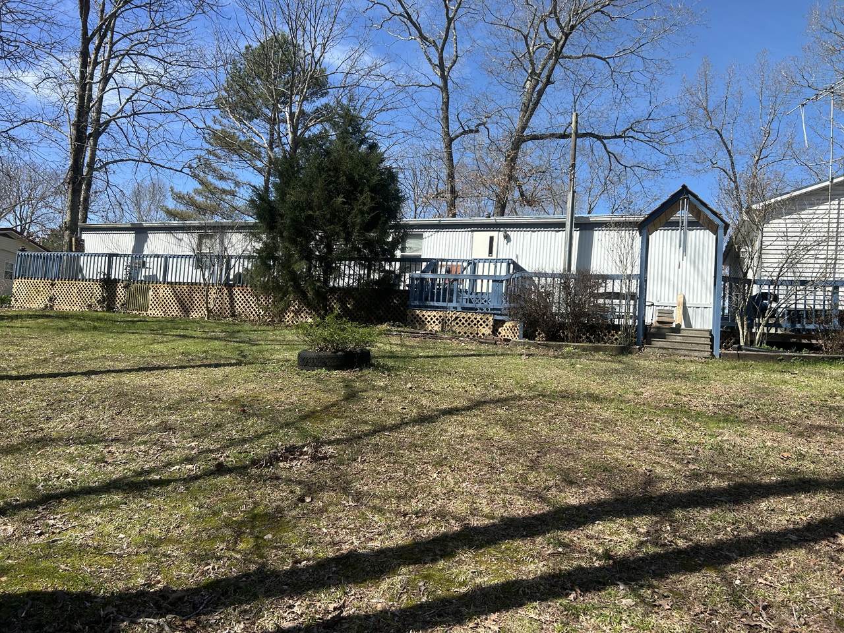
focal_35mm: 26
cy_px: 316
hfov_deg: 67.3
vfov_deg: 53.1
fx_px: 634
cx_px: 422
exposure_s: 1/2457
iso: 50
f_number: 1.5
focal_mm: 5.7
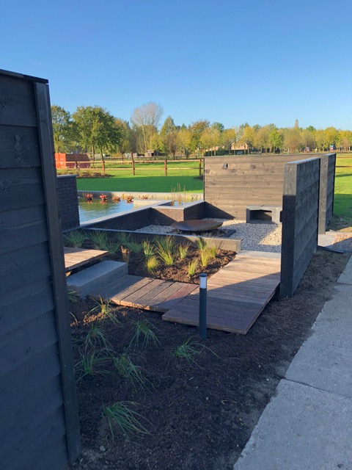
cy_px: 235
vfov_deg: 61.7
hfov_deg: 48.2
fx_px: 393
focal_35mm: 29
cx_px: 176
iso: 20
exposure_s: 1/631
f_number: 1.8
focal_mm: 3.99
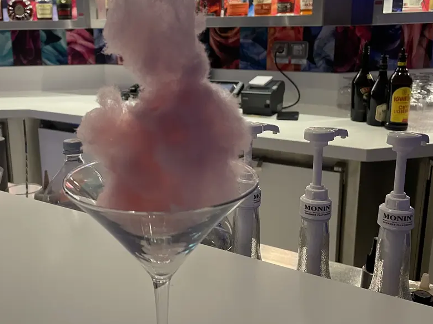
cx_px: 150
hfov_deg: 46.2
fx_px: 500
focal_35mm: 40
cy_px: 151
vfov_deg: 35.9
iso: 320
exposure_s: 1/59
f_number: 1.6
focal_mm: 4.2
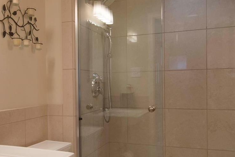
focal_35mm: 42
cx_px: 74
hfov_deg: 45.5
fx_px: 275
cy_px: 91
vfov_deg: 31.8
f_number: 5
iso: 800
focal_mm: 13
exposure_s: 1/100
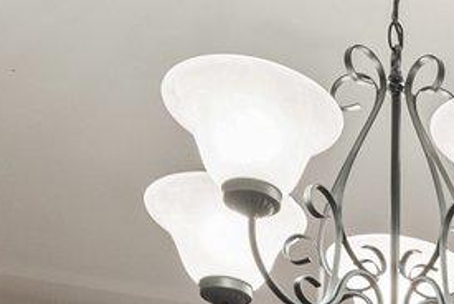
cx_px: 807
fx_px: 1521
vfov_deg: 9.4
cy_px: 863
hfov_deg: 14.9
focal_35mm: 120
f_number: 8
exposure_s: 1/1.67
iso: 640
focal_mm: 16.2
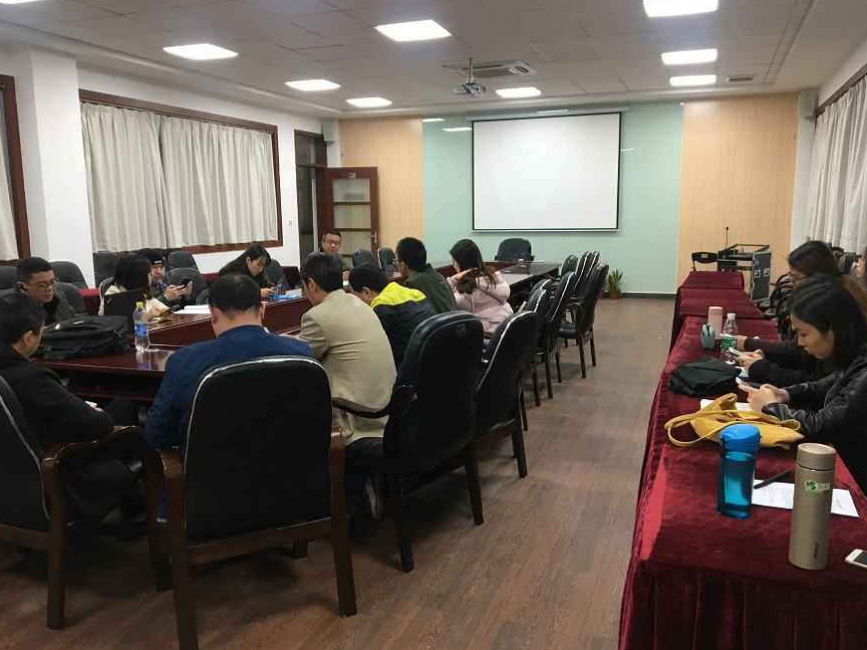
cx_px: 436
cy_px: 332
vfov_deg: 46.8
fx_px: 752
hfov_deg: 59.9
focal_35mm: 30
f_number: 2.2
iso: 125
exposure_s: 1/33
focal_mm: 4.15
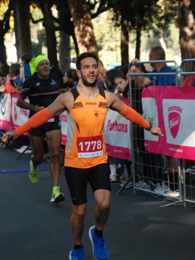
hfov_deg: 10.2
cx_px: 98
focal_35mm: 146
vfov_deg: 13.5
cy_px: 140
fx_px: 1097
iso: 1000
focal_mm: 90
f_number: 5.6
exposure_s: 1/320
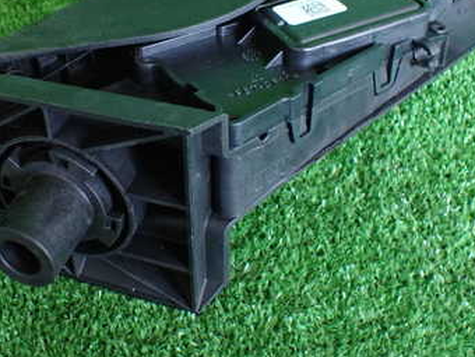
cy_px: 105
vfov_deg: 27.3
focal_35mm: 53
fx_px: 727
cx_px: 172
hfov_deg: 35.9
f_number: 2.3
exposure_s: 1/80
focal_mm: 5.4
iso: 800
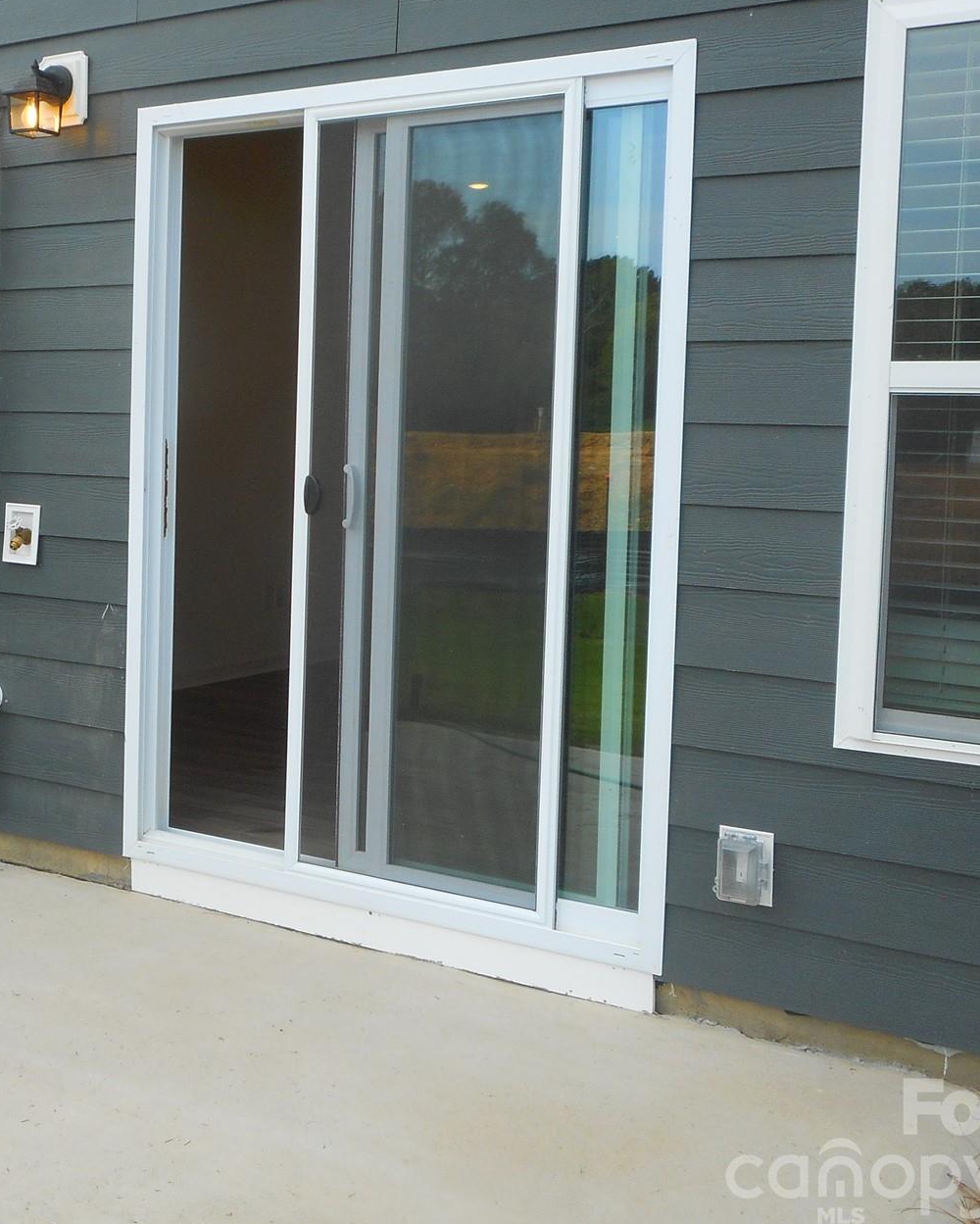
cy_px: 510
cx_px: 276
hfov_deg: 36.7
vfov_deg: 45.6
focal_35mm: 40
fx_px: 1450
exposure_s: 1/250
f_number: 3.7
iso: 80
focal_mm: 4.5
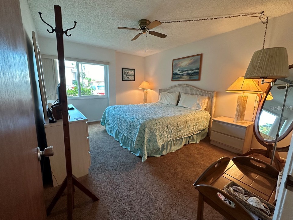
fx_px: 127
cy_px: 108
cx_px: 141
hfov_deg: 98.1
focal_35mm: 15
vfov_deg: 81.7
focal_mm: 2.22
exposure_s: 1/120
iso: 250
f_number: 2.2
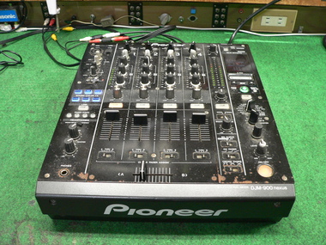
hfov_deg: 51.4
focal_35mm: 36
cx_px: 163
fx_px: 339
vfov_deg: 39.7
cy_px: 122
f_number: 2.8
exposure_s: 1/8
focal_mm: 6
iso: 200
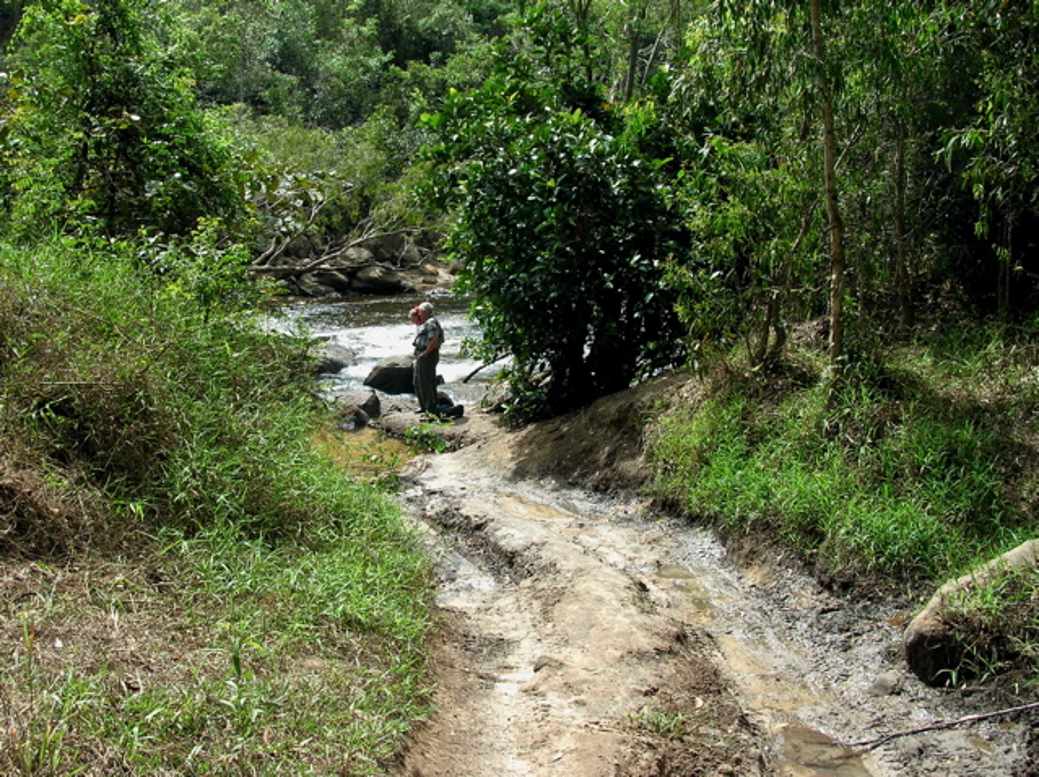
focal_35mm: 36
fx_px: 1080
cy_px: 388
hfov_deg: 51.4
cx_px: 520
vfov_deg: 39.6
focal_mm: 6
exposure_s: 1/256
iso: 50
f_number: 3.7
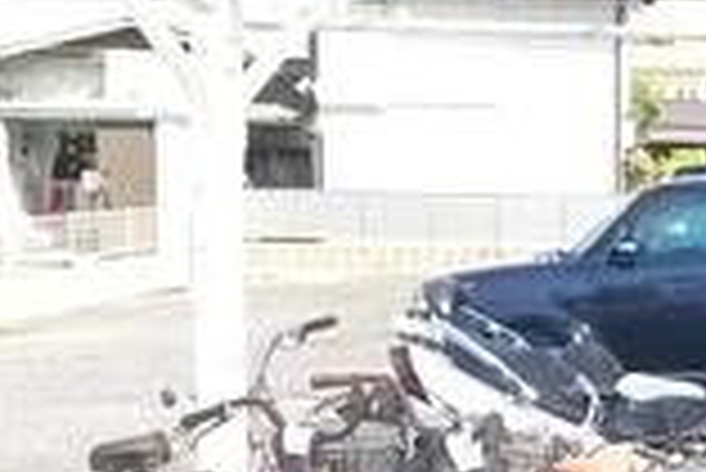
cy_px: 420
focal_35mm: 111
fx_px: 2179
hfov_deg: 17.0
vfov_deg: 12.3
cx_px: 989
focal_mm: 5.1
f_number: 2.8
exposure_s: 1/400
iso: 400
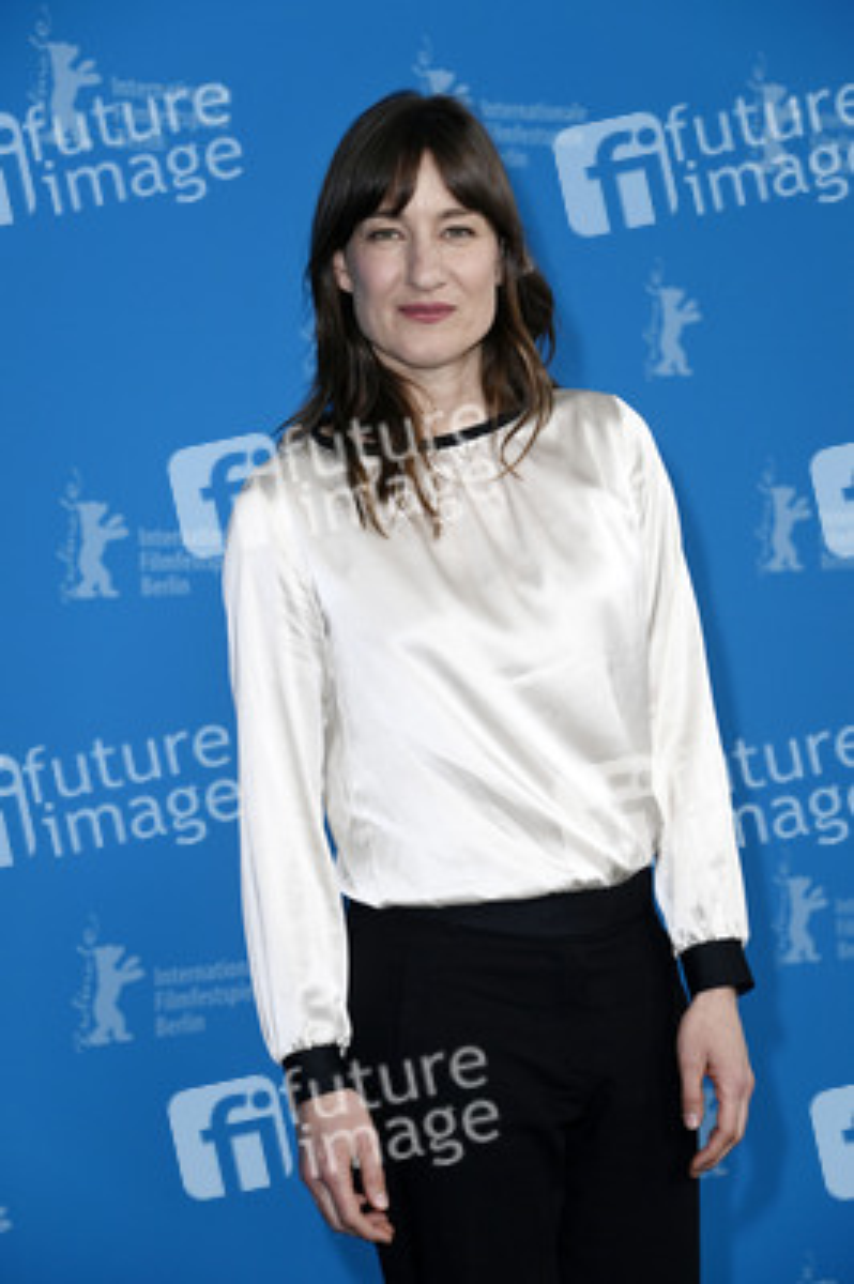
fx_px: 3564
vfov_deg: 20.4
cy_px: 642
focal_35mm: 100
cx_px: 427
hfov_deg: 13.7
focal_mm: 100
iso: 800
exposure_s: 1/250
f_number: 5.6
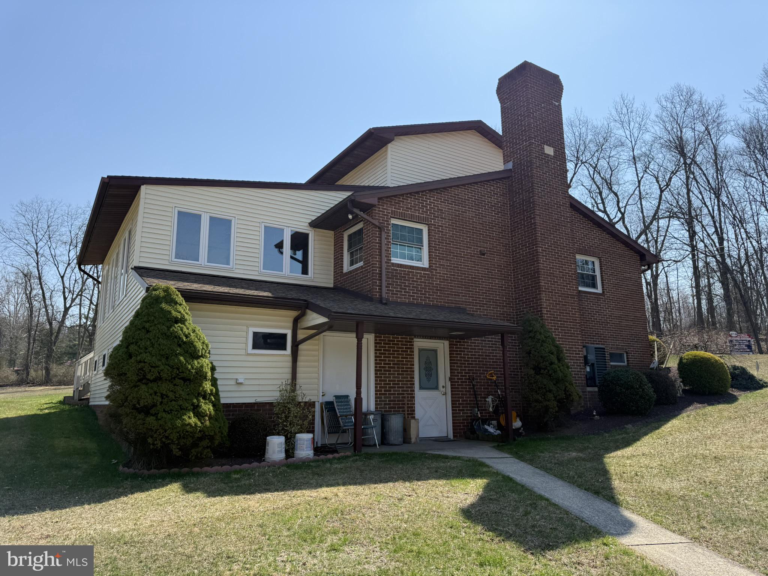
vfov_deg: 56.8
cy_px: 288
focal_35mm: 24
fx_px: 532
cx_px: 384
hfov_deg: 71.6
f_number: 1.78
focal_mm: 6.76
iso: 100
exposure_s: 1/4673
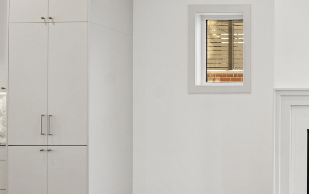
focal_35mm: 39
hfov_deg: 38.3
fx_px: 329
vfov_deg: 32.7
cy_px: 112
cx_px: 365
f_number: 10
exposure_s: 1/8
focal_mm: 10
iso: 200
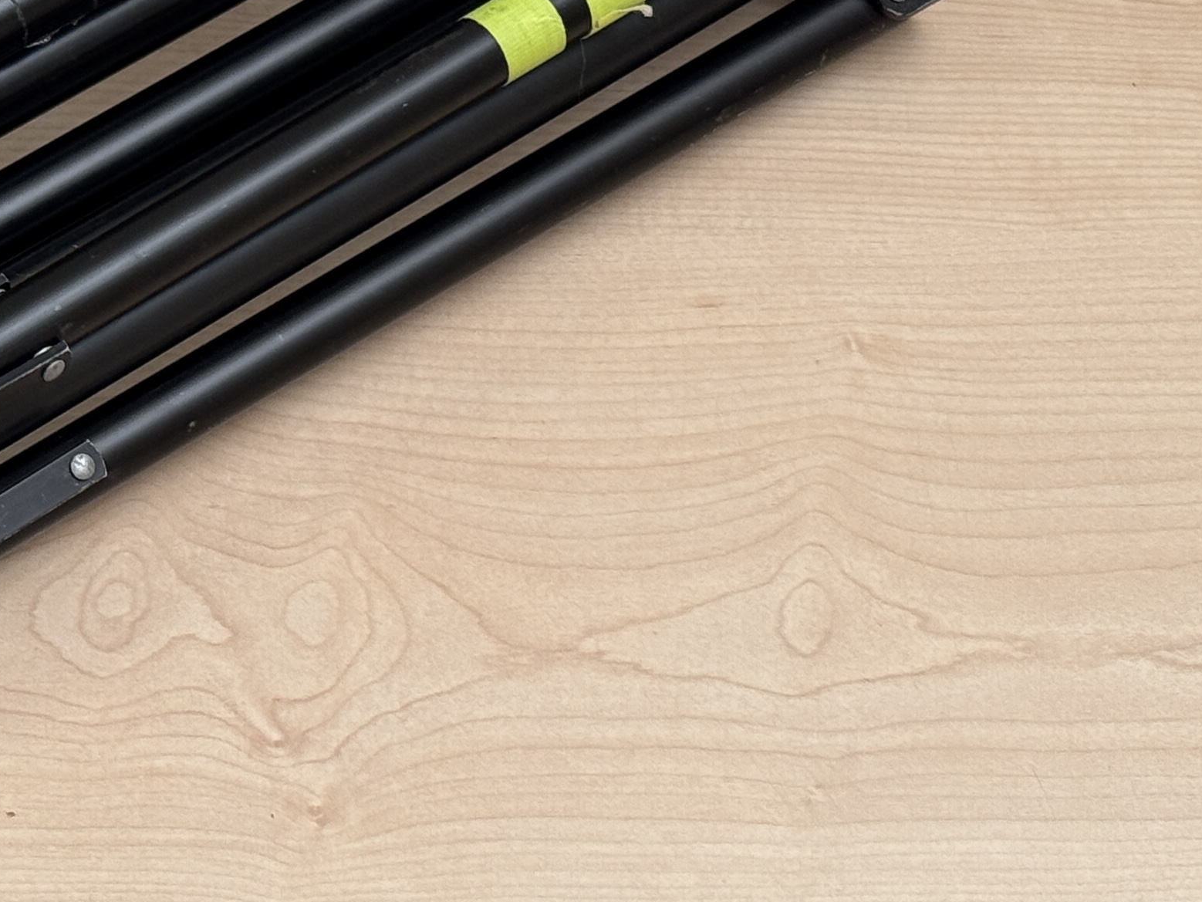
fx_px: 4306
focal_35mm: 124
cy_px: -187
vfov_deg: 11.7
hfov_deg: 15.3
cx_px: -261
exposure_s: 1/100
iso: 80
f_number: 1.78
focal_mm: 6.76
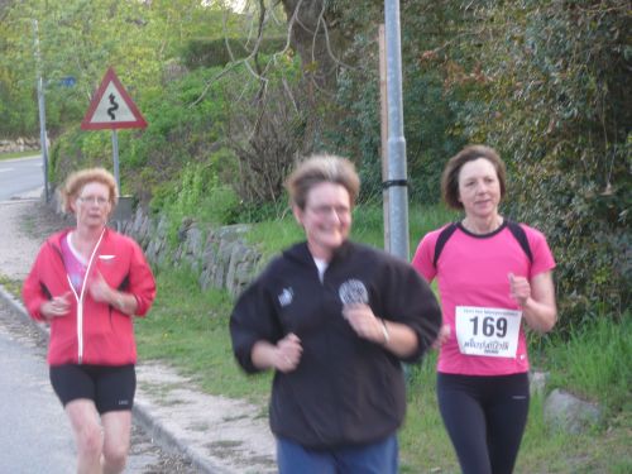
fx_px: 3451
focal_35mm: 189
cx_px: 316
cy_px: 237
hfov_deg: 10.5
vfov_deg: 7.9
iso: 125
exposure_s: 1/30
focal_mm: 31
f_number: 4.8
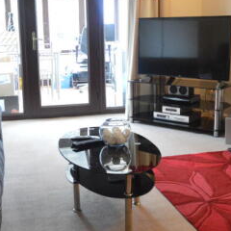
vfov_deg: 32.7
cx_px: 88
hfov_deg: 32.6
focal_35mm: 52
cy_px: 104
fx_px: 394
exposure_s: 1/60
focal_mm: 15
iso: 3200
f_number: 3.5
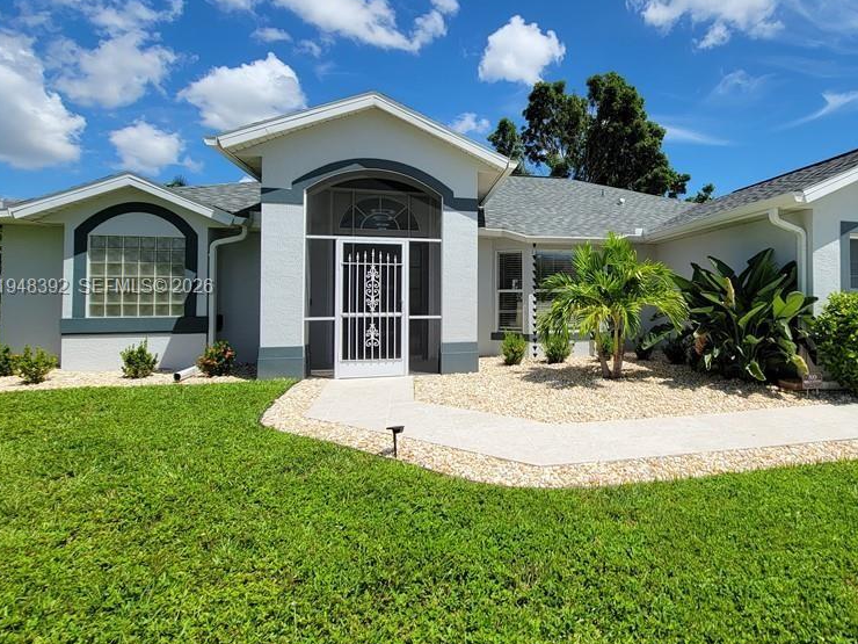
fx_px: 446
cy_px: 288
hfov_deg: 85.1
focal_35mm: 18
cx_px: 562
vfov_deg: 71.4
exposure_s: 1/2730
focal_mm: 2.2
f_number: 2.2
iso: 50
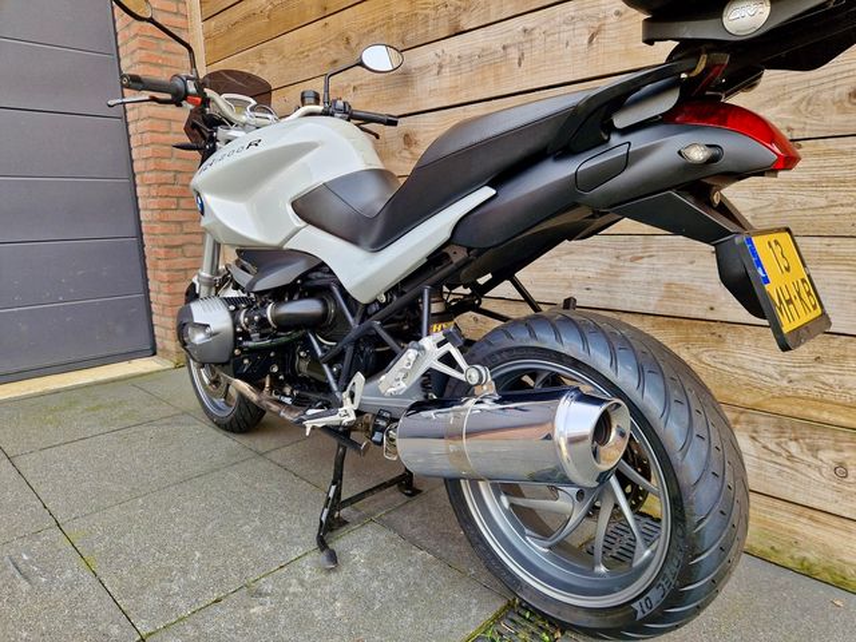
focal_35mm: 23
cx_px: 428
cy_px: 321
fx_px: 569
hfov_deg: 73.9
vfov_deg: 58.9
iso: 50
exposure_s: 1/180
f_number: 1.8
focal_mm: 5.4
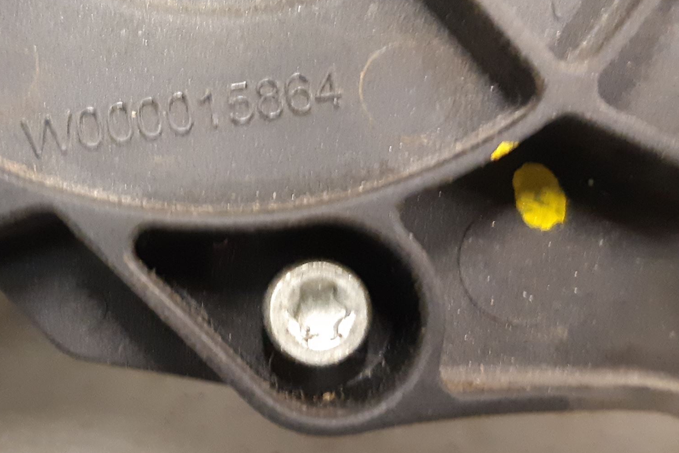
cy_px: 132
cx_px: 220
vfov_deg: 35.4
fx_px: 698
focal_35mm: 37
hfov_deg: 50.8
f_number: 1.7
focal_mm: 3.93
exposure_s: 1/25
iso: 400
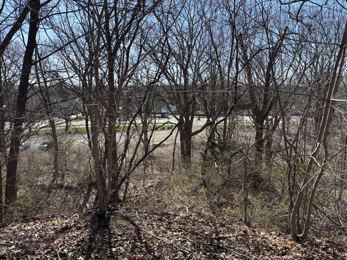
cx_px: 174
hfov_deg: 67.3
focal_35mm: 26
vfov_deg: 53.1
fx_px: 261
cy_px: 130
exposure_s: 1/1458
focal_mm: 5.96
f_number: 1.6
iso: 50
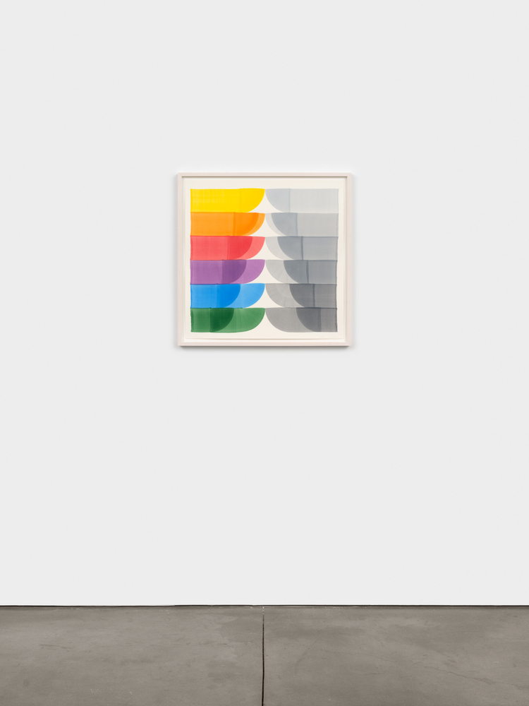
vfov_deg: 49.0
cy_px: 353
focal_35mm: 38
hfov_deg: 37.7
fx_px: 774
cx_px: 264
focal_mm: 48.2
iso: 100
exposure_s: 1/100
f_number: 18
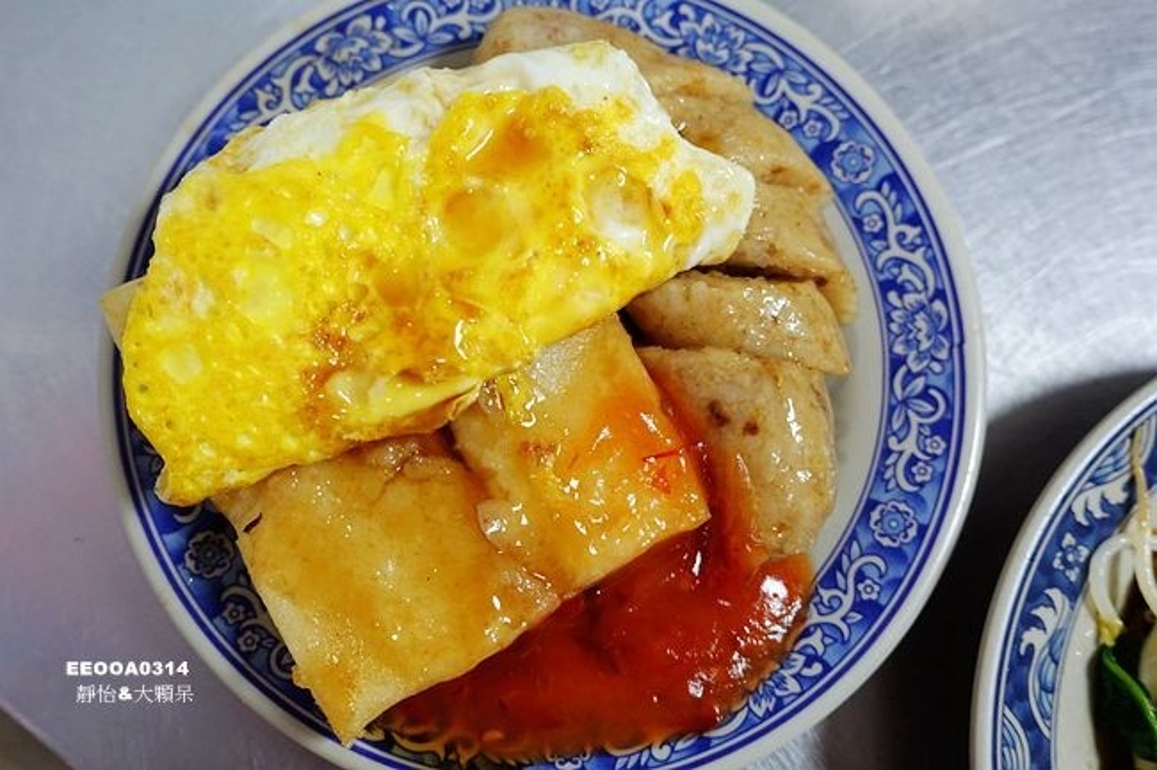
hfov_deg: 58.7
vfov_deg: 41.1
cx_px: 578
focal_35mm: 32
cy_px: 385
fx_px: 1028
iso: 500
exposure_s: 1/40
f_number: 2.8
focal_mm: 11.69
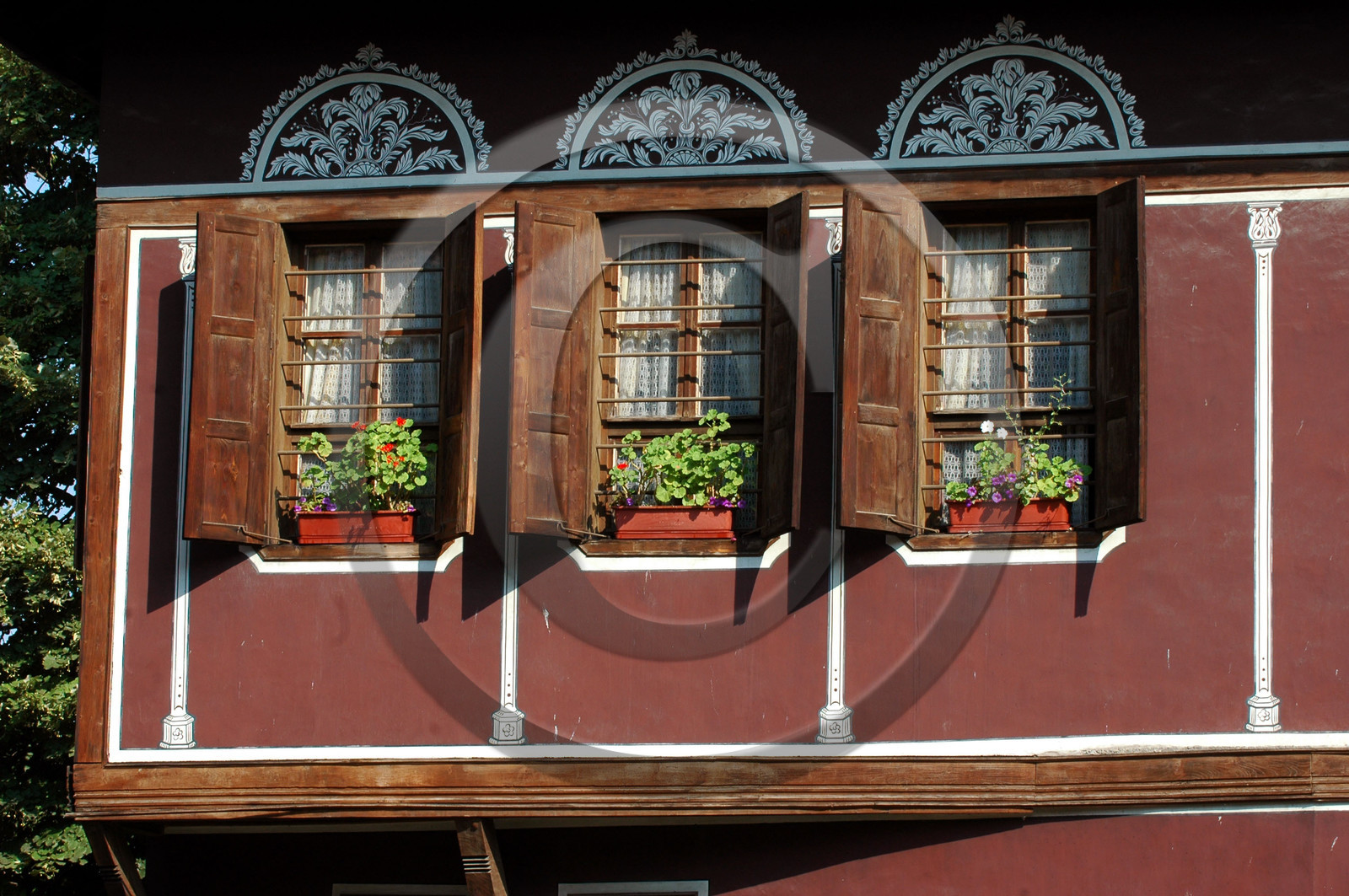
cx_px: 674
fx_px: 5334
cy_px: 448
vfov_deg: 9.6
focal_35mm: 142
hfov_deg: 14.4
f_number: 10
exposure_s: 1/125
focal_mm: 95
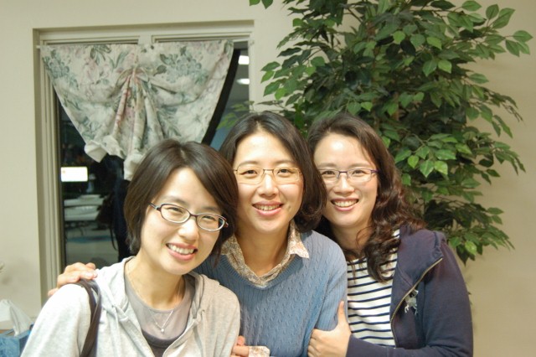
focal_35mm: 46
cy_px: 178
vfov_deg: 28.9
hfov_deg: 42.3
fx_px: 692
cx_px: 268
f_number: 4.5
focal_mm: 31
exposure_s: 1/30
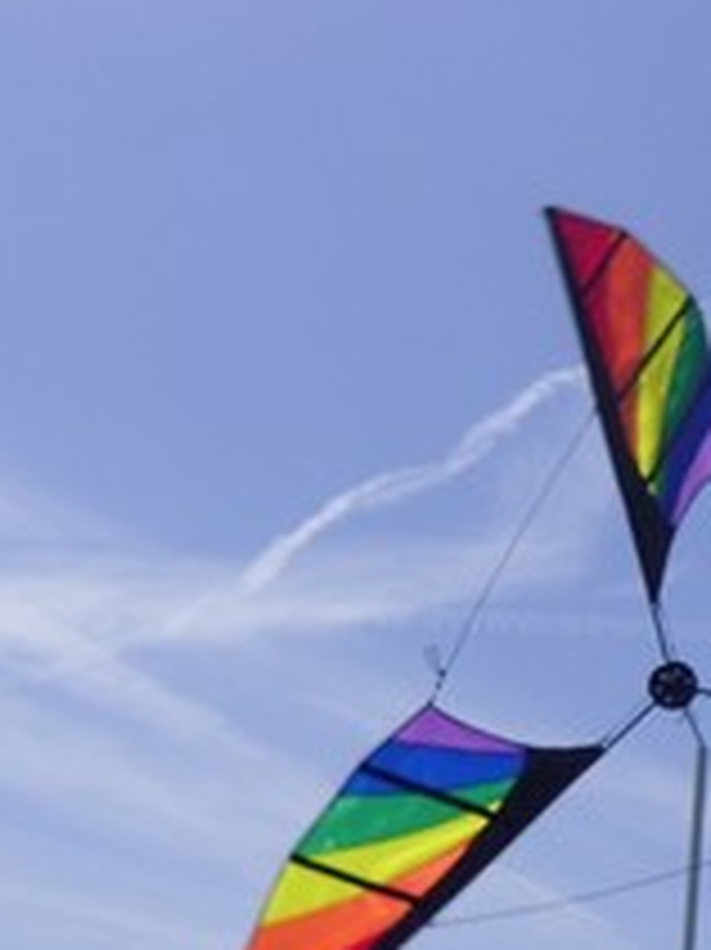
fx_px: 2851
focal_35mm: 104
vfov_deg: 18.7
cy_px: 752
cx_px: 538
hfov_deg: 14.2
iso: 80
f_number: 9.5
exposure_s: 1/291
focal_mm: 5.6
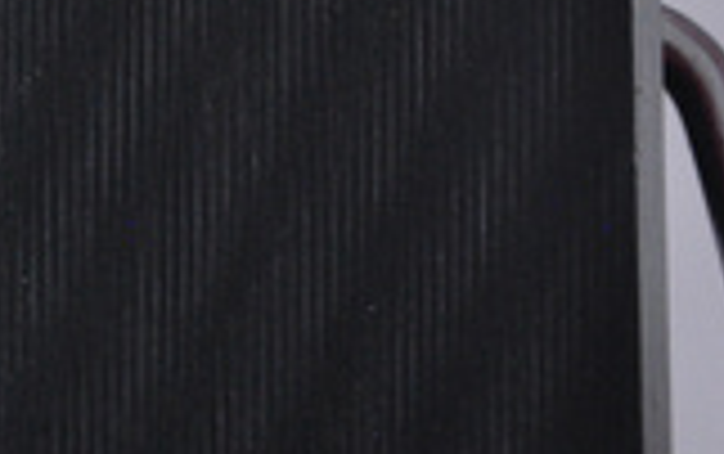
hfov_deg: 4.7
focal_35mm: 447
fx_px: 8837
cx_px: 54
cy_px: -11
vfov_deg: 2.9
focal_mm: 105
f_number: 9.5
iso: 3200
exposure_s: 1/125
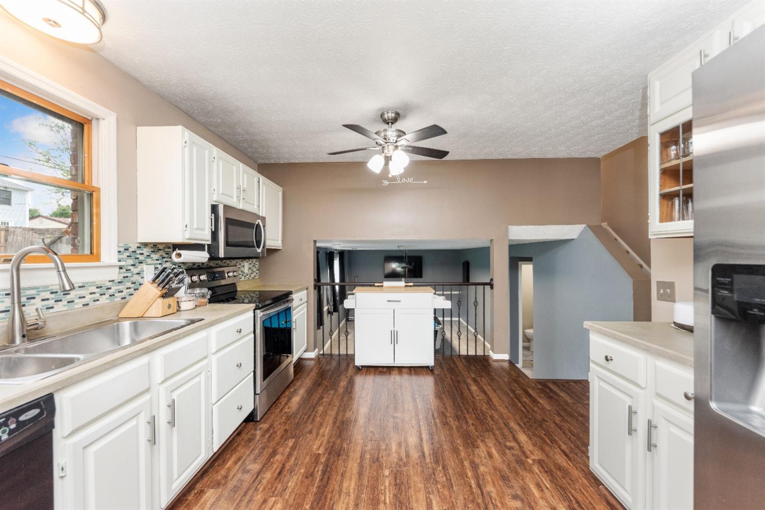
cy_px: 255
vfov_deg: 81.2
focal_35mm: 14
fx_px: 297
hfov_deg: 104.3
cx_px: 382
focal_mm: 14
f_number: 5
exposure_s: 1/100
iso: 640
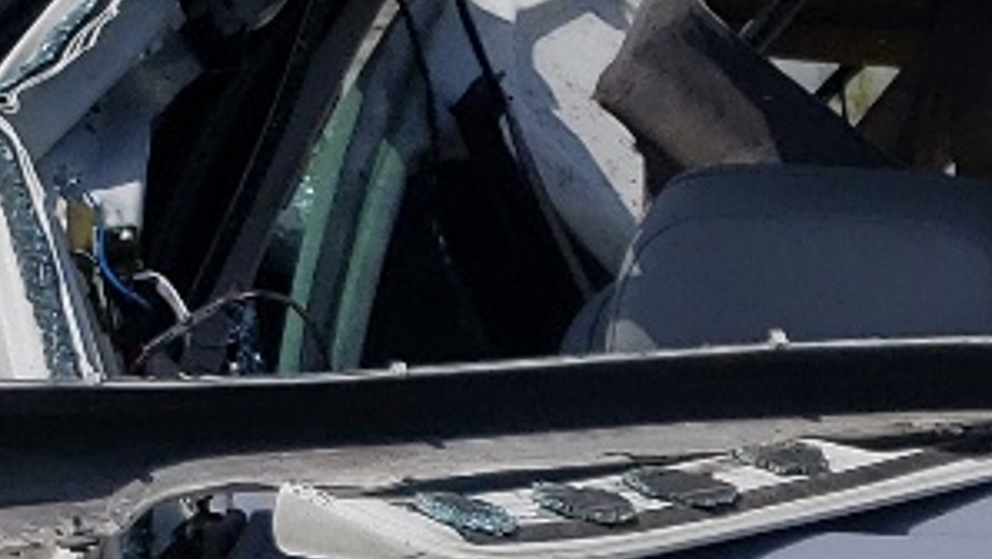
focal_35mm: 152
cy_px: 1131
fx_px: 4000
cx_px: 1458
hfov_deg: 13.4
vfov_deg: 7.7
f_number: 1.5
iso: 51
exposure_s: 1/10000
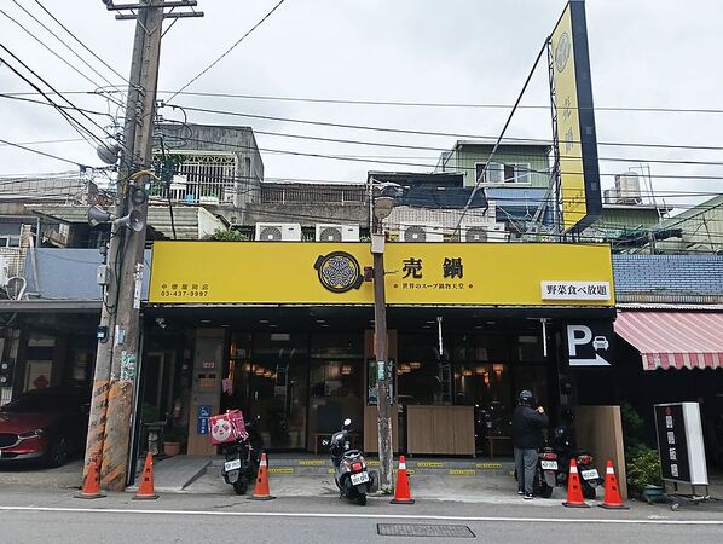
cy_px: 272
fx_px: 565
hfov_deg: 65.3
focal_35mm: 27
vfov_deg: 51.5
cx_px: 362
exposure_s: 1/429
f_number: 1.8
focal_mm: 3.98
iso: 64
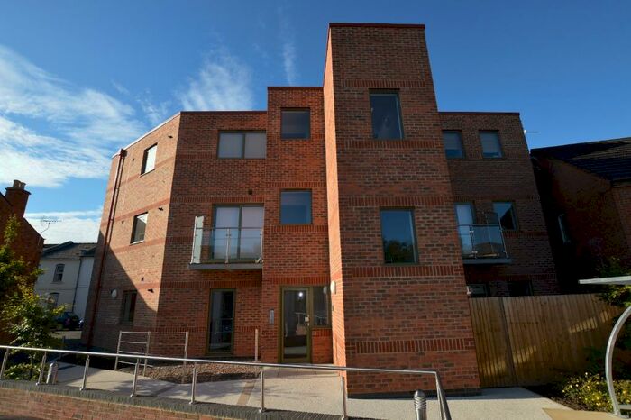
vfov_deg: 72.0
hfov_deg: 95.0
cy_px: 210
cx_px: 316
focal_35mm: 16
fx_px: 289
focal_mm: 11
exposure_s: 1/200
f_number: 8
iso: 100
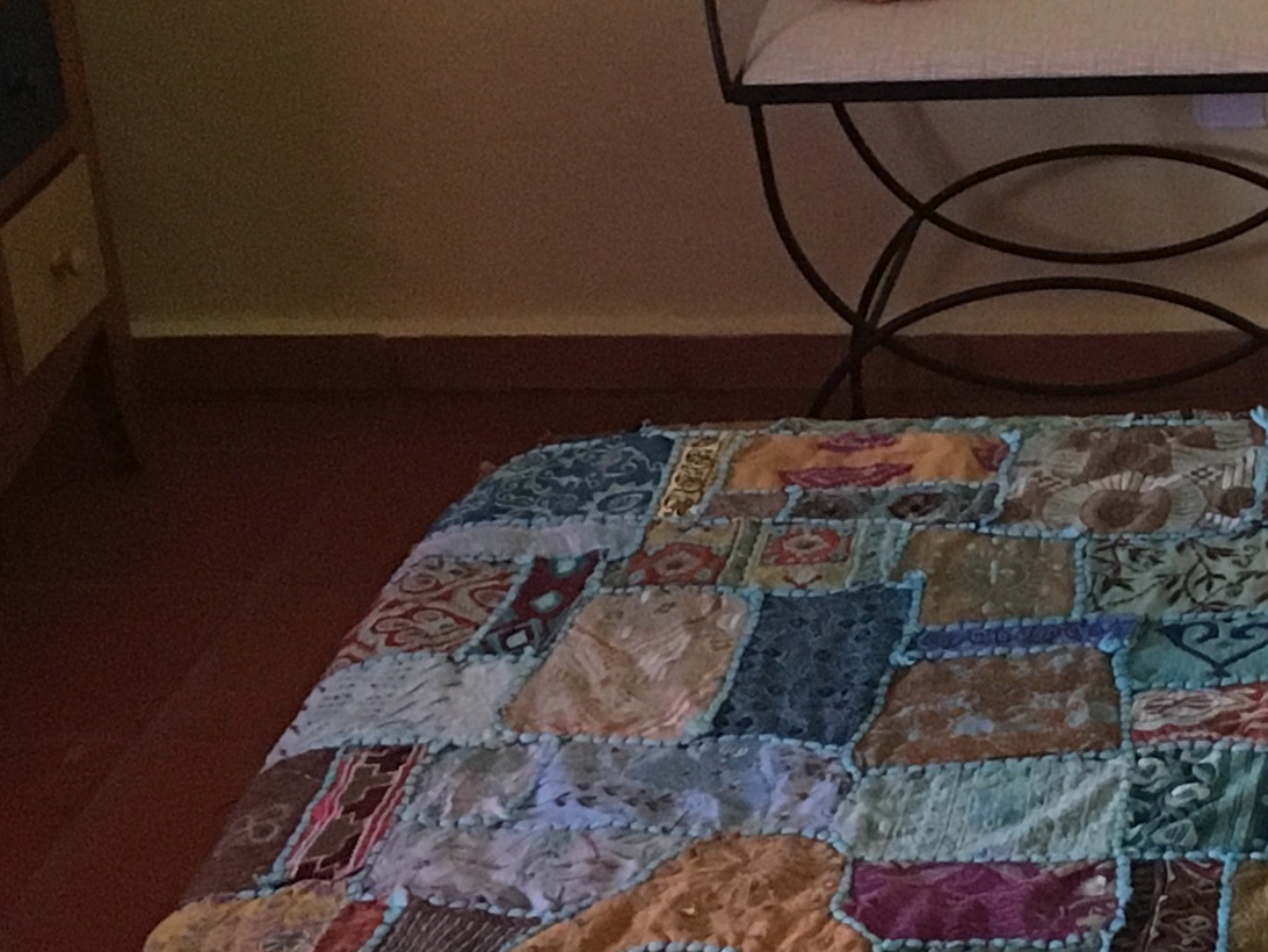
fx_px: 3920
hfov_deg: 17.5
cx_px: 1515
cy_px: 170
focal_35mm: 107
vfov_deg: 13.8
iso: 200
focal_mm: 4.15
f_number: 2.2
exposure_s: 1/17
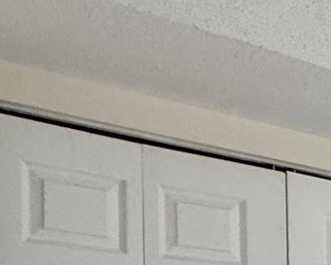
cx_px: 732
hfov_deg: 15.8
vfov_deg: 16.5
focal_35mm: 82
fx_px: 804
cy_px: 431
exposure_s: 1/120
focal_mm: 2.22
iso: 250
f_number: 2.2
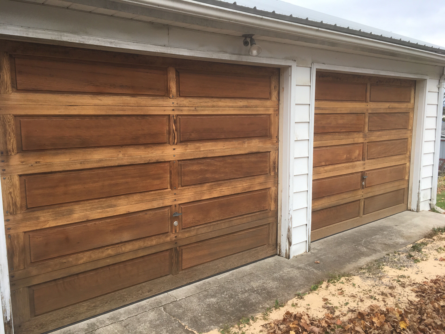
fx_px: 373
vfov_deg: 48.2
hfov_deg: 61.7
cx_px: 222
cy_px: 167
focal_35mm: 29
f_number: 2.2
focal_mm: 4.15
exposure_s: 1/493
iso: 25
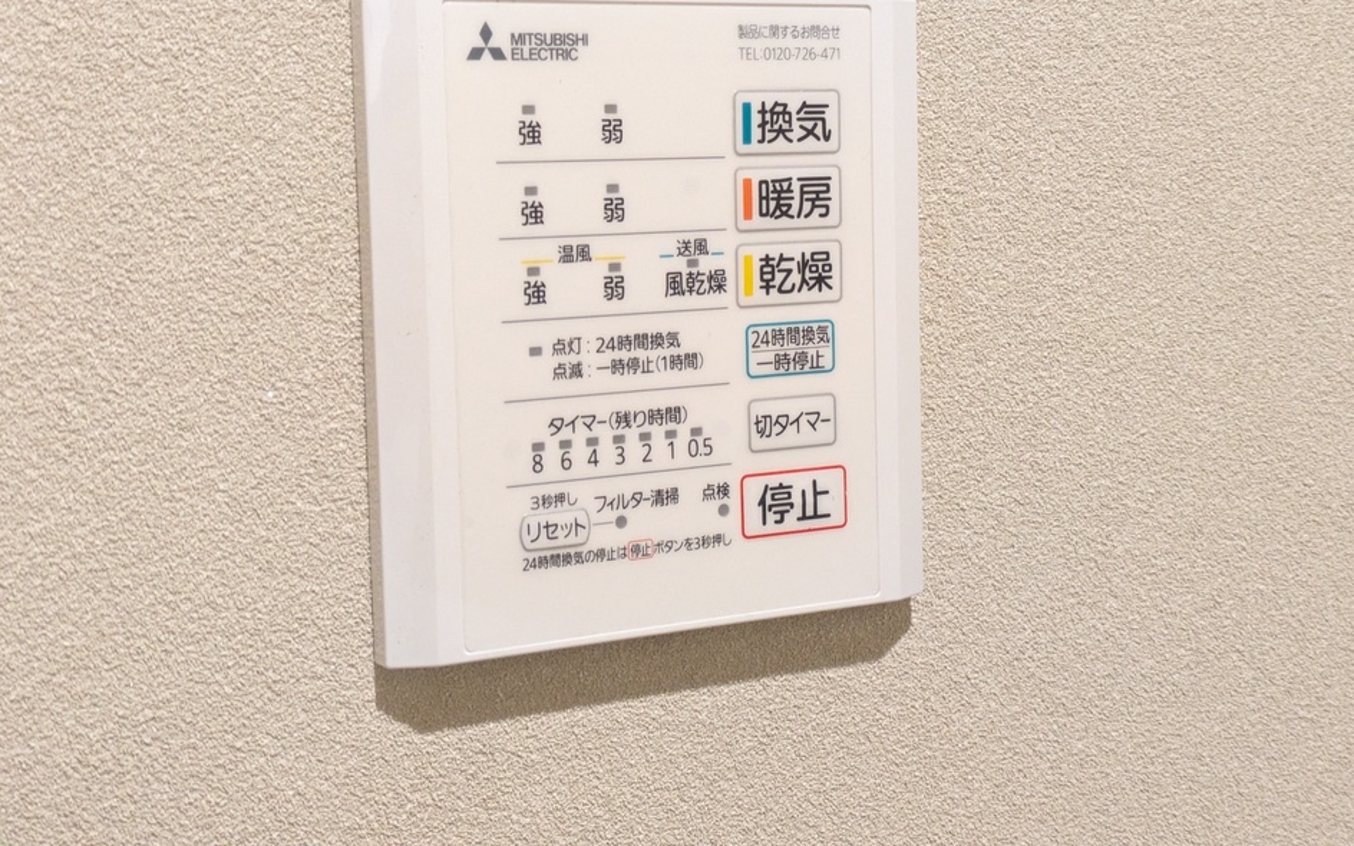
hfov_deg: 36.9
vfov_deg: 23.5
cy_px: 331
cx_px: 673
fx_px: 2030
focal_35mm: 55
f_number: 1.89
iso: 681
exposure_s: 1/60
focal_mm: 5.43
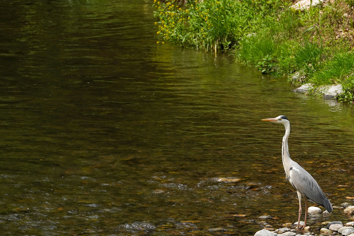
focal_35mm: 471
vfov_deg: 2.9
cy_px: 164
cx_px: 273
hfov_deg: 4.4
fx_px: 4632
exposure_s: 1/500
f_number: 8
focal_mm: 200
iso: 200
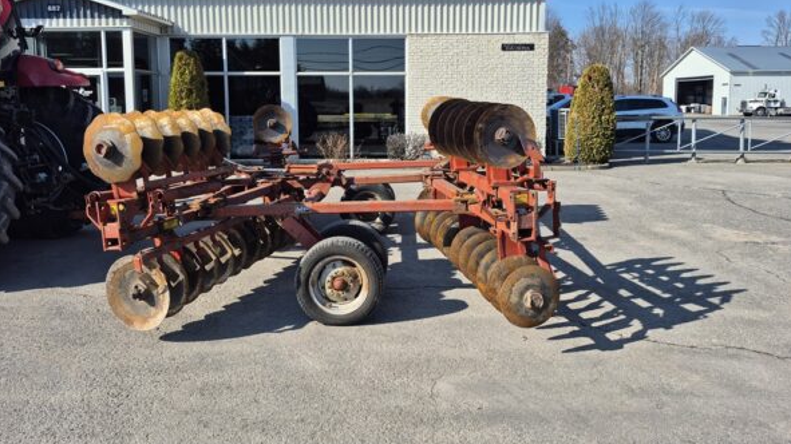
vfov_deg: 43.6
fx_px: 545
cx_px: 385
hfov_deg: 71.9
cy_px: 142
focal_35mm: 26
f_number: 1.8
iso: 25
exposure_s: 1/1516
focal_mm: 5.4
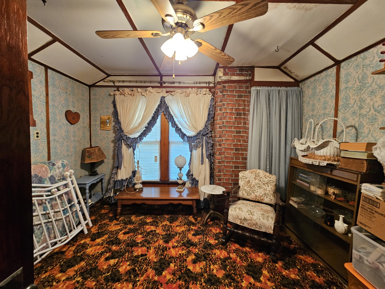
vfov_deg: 89.9
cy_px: 144
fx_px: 145
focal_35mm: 13
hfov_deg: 106.2
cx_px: 192
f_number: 2.2
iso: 320
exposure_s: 1/30
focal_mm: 2.2
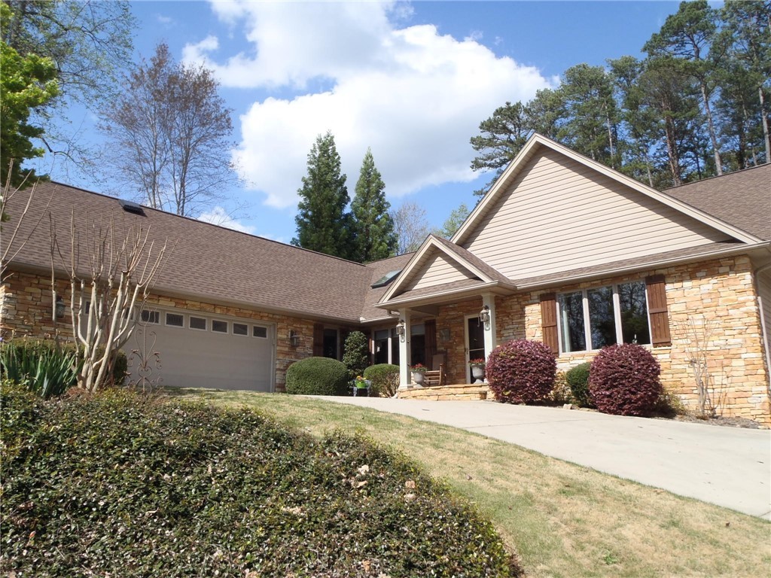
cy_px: 289
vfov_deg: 49.7
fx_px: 624
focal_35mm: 28
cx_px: 386
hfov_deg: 63.4
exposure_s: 1/500
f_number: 4.5
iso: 80
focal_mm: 5
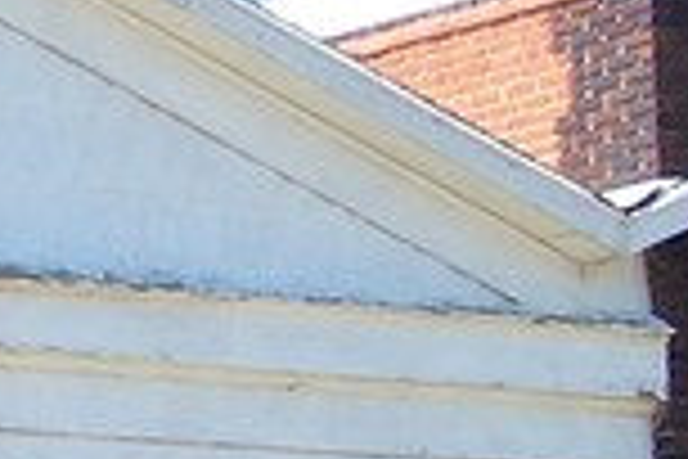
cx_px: -762
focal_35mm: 292
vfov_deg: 4.7
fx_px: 5580
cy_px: 272
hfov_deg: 6.8
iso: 80
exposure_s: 1/1000
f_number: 2.8
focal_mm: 6.3
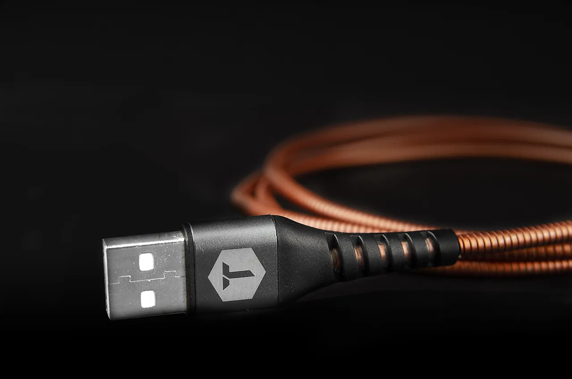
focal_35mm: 105
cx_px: 286
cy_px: 190
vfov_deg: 13.0
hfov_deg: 19.5
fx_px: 1665
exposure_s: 1/13
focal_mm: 70
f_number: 7.1
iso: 100
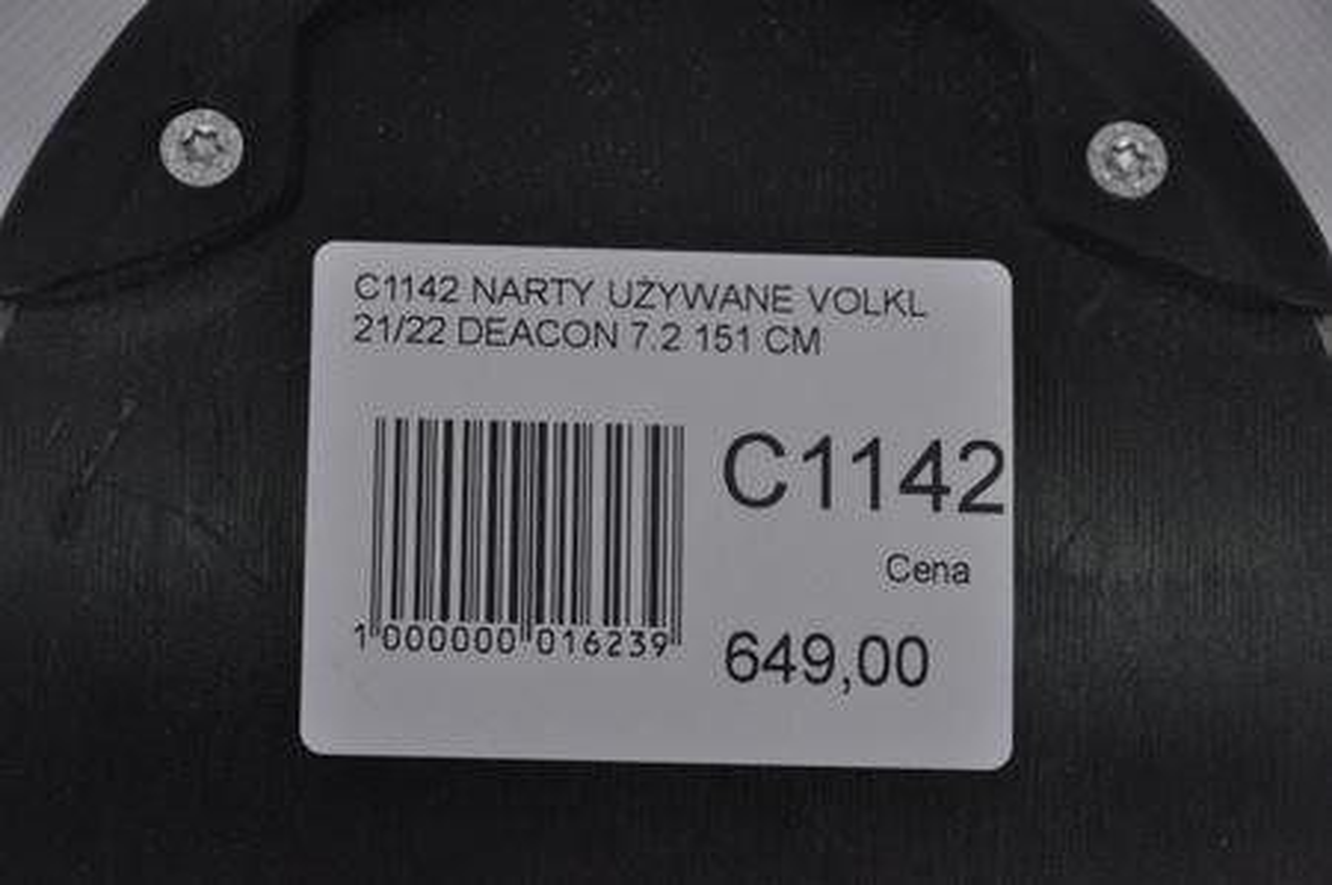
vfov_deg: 8.7
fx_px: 5821
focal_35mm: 158
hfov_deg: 13.1
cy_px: 442
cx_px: 666
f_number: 9.5
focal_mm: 105
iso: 3200
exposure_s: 1/125
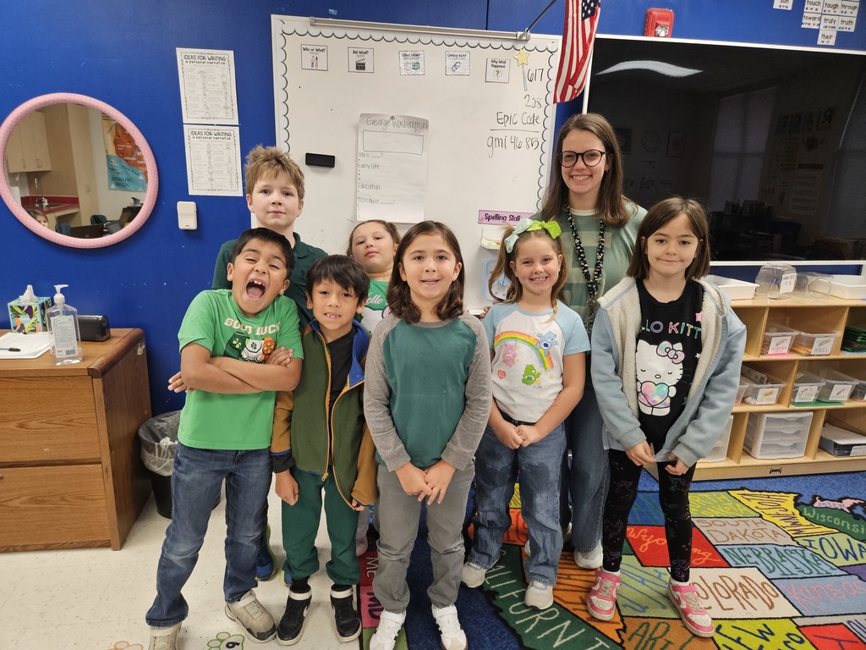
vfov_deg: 58.9
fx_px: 575
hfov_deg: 73.9
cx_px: 433
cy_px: 325
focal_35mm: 23
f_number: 1.8
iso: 320
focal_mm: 5.4
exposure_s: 1/120
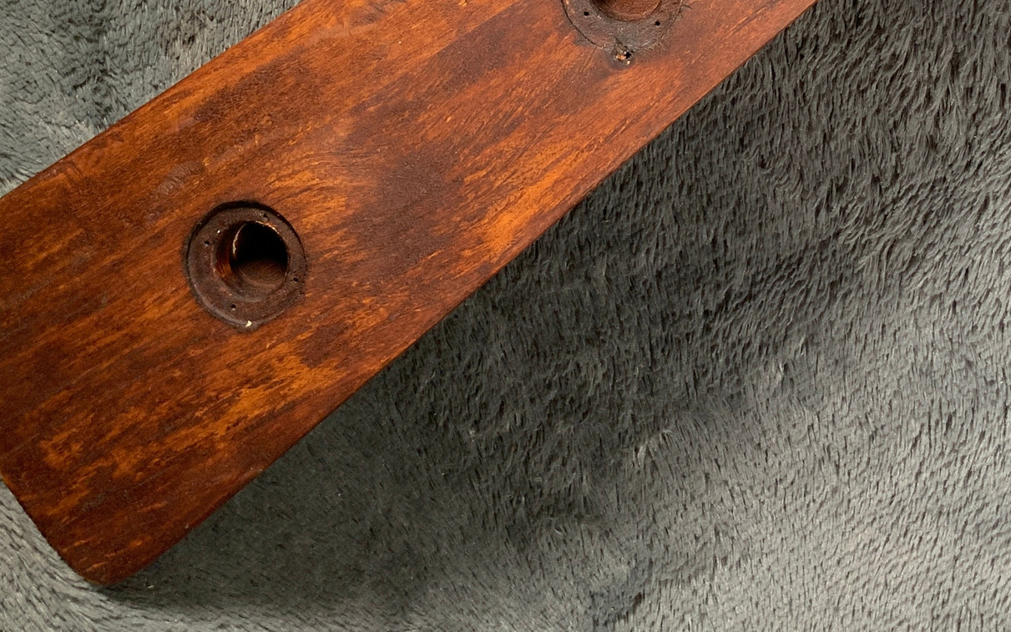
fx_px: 1791
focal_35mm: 65
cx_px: 682
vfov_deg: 19.2
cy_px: -58
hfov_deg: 31.3
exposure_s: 1/104
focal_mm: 3
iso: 40
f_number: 1.8
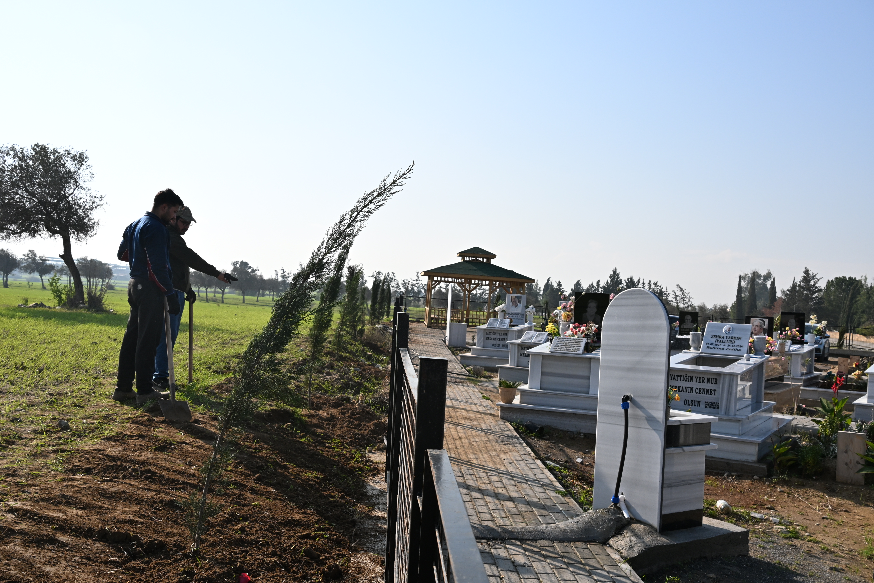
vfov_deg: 37.6
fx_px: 856
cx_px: 437
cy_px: 292
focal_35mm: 35
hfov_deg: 54.1
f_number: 9
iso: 200
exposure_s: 1/500
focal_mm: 23.5
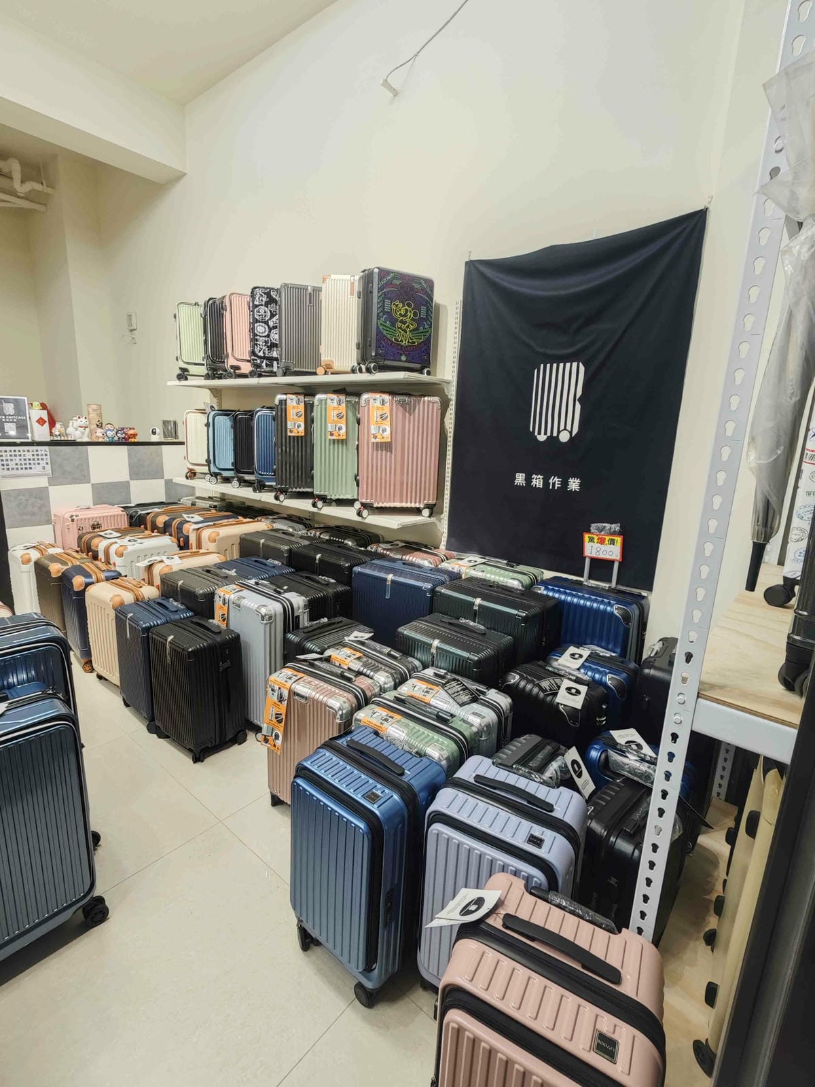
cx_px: 408
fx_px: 439
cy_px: 544
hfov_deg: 85.7
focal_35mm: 14
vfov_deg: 102.1
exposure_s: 1/40
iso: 200
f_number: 1.8
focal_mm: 2.03
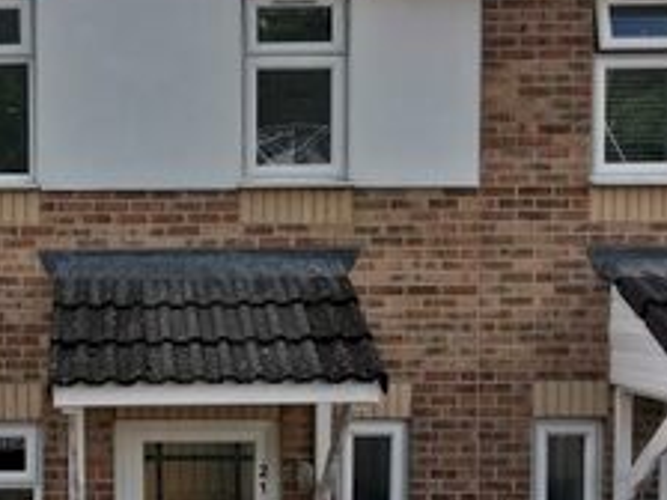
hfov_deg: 36.6
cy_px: 308
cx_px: 110
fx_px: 963
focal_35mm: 50
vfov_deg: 29.0
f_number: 2.2
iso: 50
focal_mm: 2.35
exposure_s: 1/951
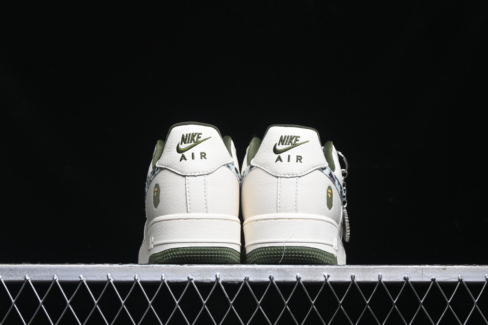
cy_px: 162
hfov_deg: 27.0
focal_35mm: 75
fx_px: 1017
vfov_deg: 18.2
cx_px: 244
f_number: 6.3
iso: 160
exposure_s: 1/50
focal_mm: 50
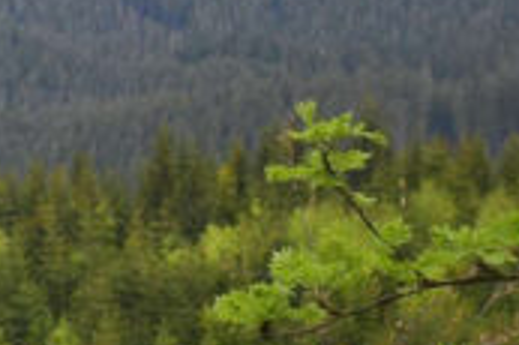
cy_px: 46
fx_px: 3197
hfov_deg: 8.7
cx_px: -576
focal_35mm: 222
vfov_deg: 6.2
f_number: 4
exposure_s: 1/1000
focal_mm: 25
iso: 200
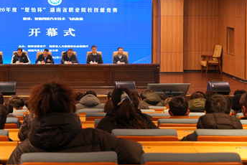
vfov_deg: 15.9
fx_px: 584
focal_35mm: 85
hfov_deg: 23.6
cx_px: 61
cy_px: 21
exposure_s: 1/125
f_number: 4.5
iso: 2000
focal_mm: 45
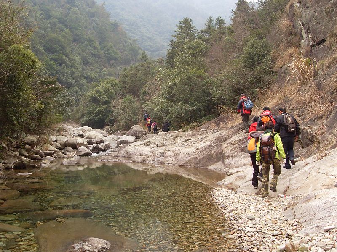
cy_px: 126
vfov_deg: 38.7
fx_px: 360
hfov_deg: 50.1
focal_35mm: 37
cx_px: 168
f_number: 2.8
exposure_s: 1/90
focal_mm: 6.3
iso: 80
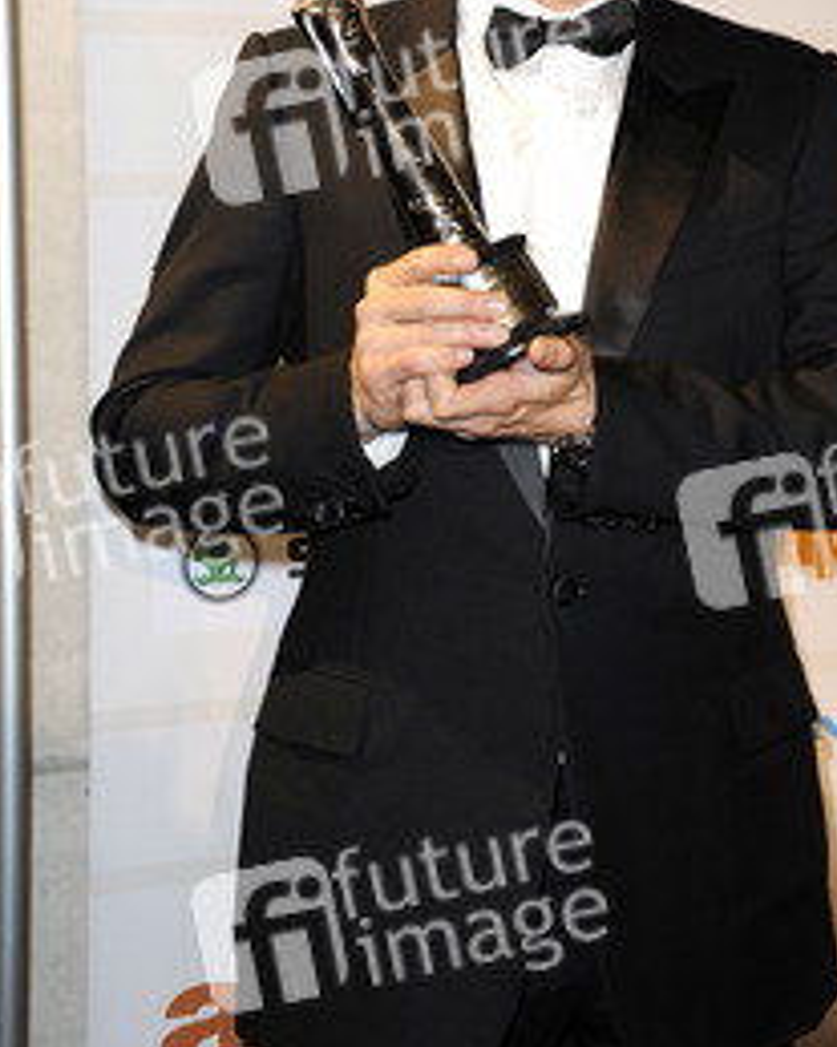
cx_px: 518
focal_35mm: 81
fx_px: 2510
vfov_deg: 23.4
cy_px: 311
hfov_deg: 18.9
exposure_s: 1/160
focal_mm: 56
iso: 800
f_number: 5.6
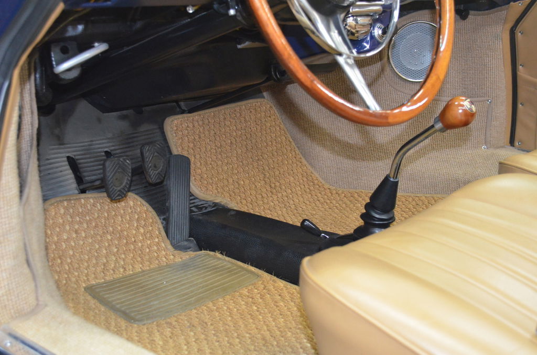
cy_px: 178
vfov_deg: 27.9
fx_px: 714
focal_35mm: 48
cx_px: 268
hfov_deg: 41.2
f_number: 4.8
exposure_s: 1/60
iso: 3200
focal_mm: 32
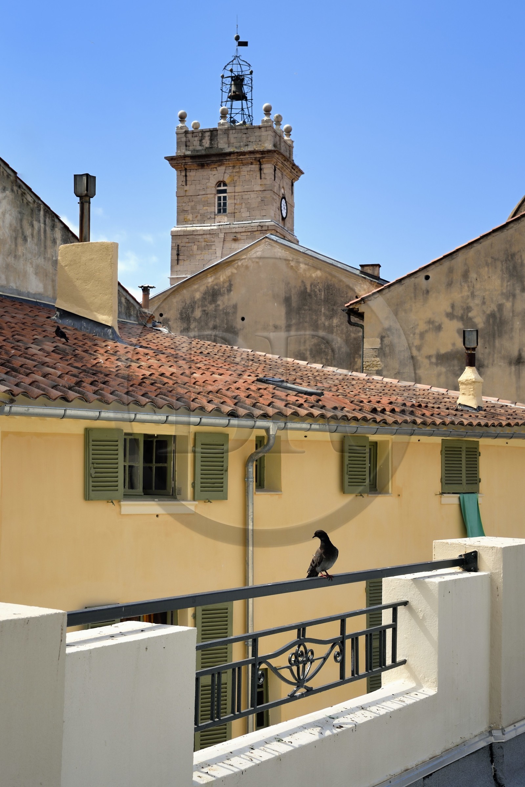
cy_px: 394
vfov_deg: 36.2
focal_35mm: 55
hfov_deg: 24.6
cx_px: 262
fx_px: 1203
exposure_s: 1/250
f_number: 14
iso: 200
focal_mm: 55
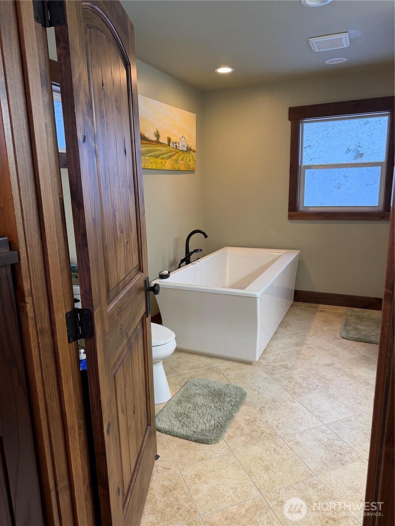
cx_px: 198
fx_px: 365
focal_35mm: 24
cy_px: 263
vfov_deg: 71.6
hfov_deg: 56.8
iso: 160
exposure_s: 1/120
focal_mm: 6.76
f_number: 1.78
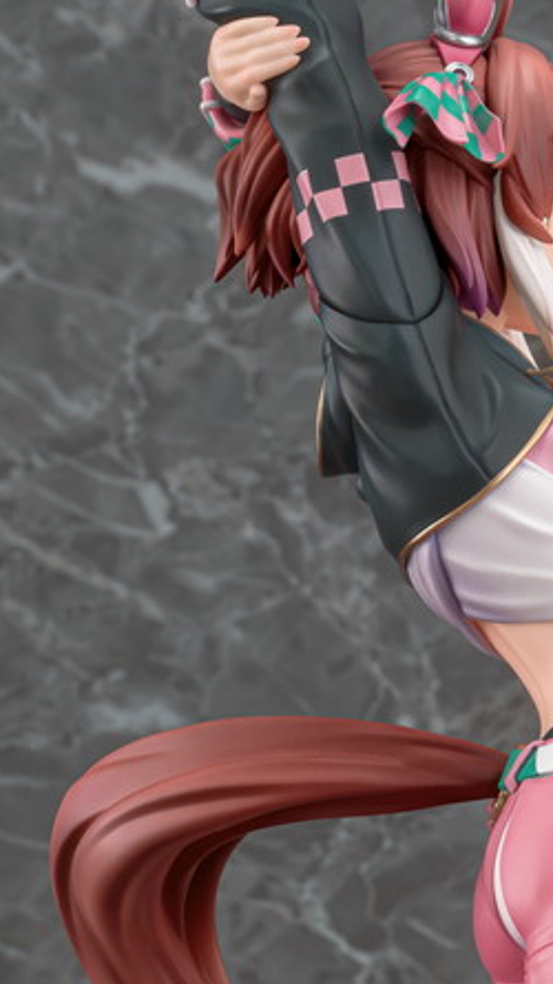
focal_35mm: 150
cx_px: 531
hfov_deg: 8.0
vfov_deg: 14.1
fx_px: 3914
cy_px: 960
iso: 200
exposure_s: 1/100
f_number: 22
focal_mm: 64
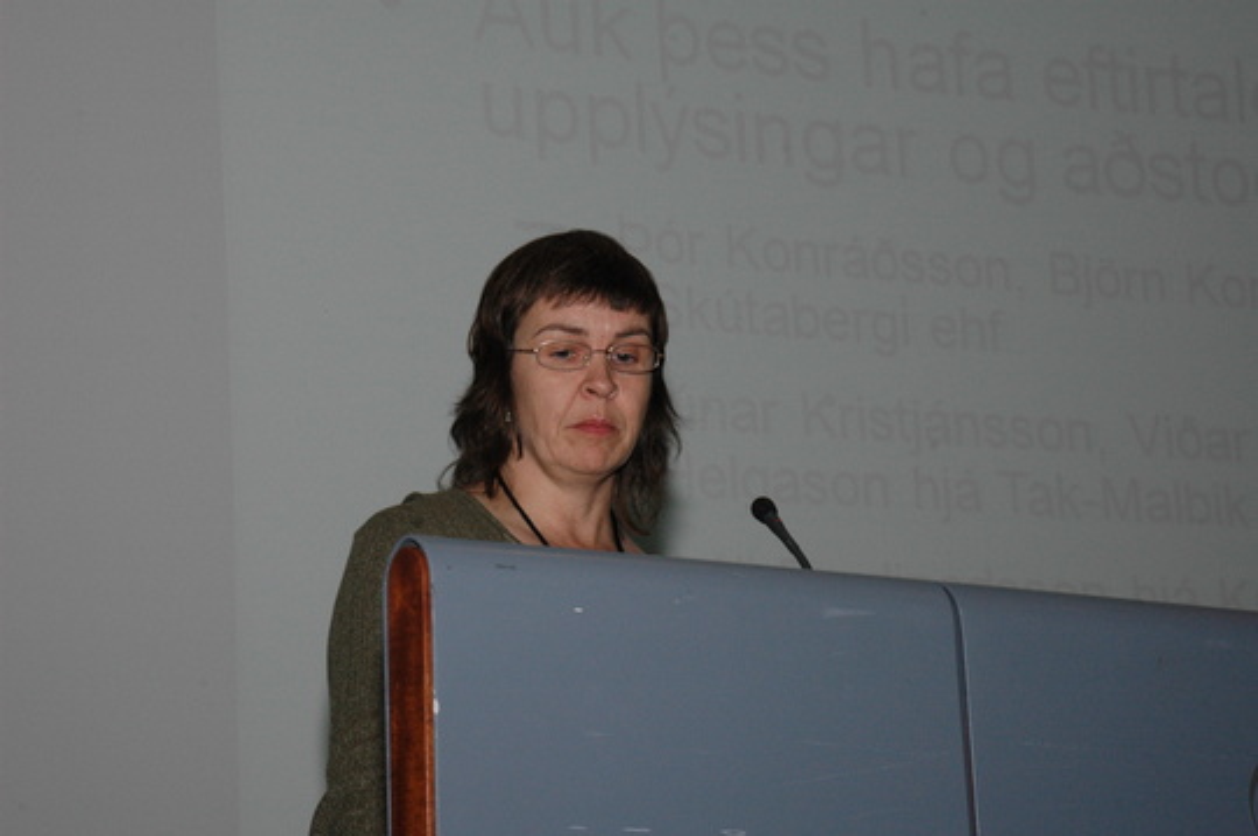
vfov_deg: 13.8
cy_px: 418
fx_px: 3456
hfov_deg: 20.6
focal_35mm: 99
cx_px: 629
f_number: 11
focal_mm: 66
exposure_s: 1/100
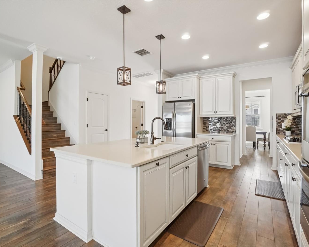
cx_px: 150
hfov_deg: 89.6
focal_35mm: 17
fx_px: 155
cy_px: 124
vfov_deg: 77.0
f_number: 8
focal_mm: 10
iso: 640
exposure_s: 1/30
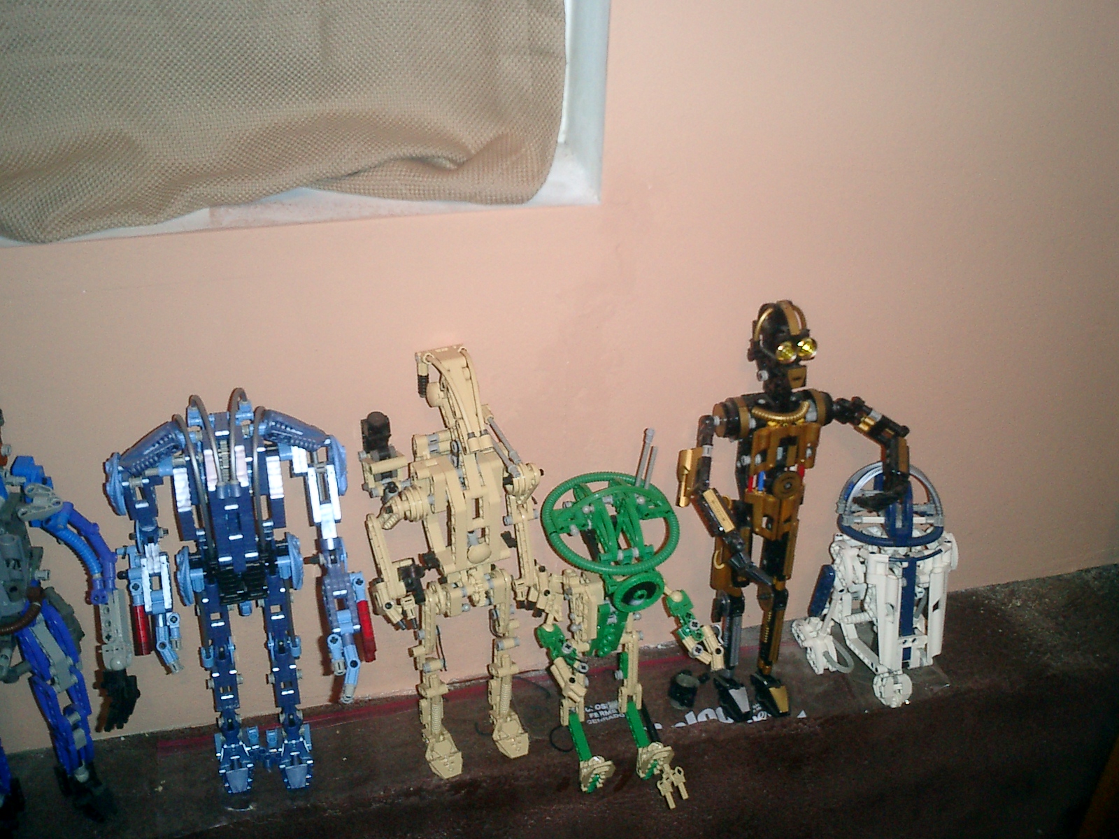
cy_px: 420
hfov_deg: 51.4
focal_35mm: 36
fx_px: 1164
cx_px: 560
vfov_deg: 39.7
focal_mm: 7.5
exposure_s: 1/30
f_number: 3.2
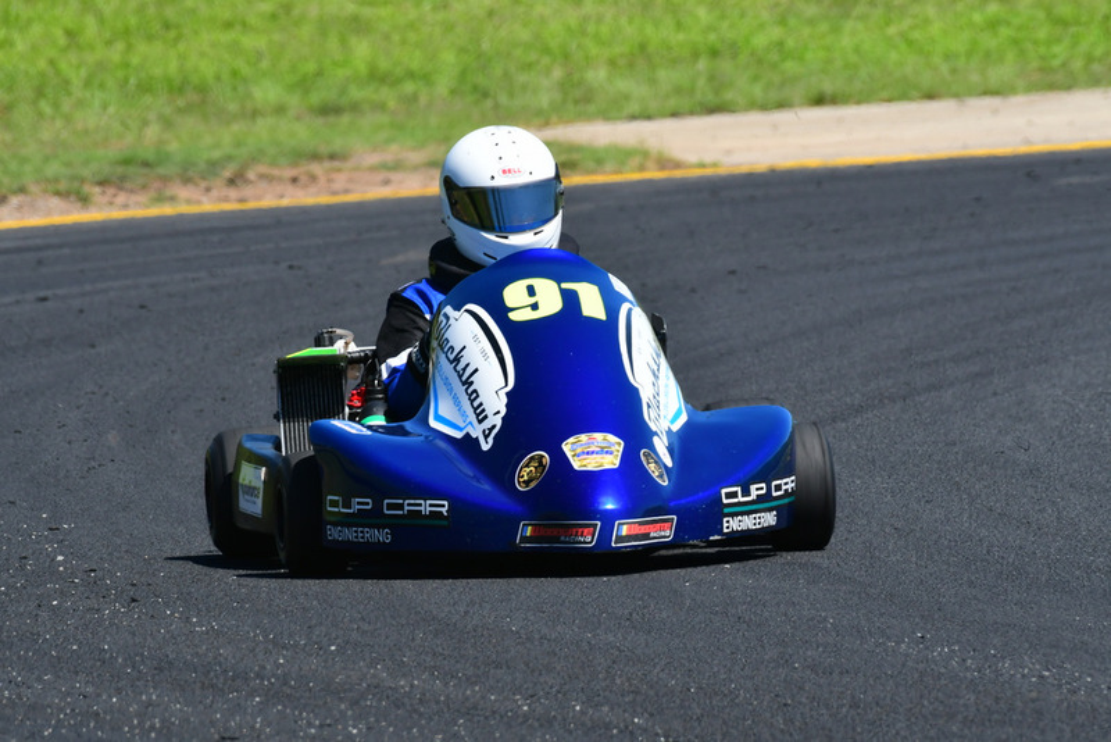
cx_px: 556
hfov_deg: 2.7
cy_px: 371
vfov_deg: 1.8
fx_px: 23153
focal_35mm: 750
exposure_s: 1/640
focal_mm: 500
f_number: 11
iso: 500
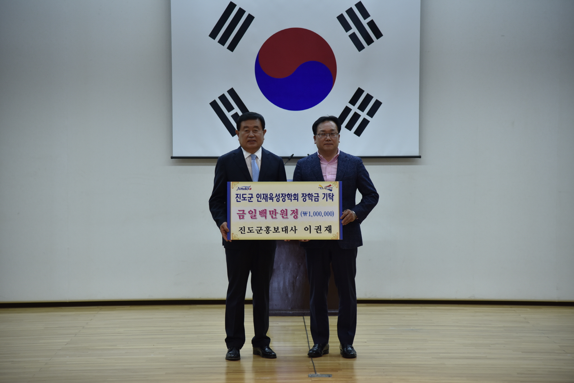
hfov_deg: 19.5
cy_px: 192
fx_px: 1674
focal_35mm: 105
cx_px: 287
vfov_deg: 13.0
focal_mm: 105
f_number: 4
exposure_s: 1/125
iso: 800
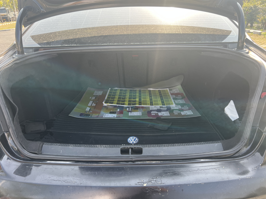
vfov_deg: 53.1
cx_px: 133
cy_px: 100
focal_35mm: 26
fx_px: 200
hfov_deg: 67.3
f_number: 1.5
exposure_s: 1/398
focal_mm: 5.7
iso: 50
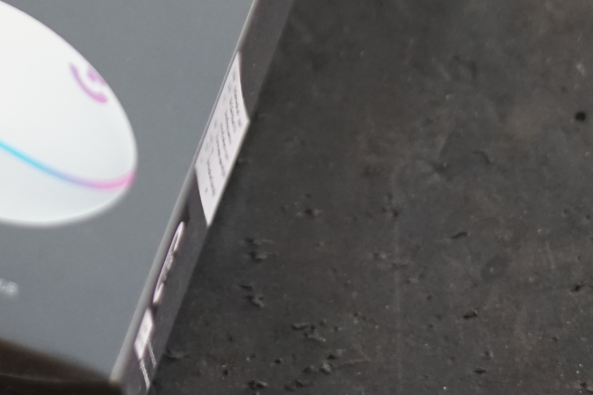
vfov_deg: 8.7
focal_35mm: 154
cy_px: -200
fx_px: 2537
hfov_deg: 13.1
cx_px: -12
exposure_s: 1/80
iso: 1600
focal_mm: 50
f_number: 2.5
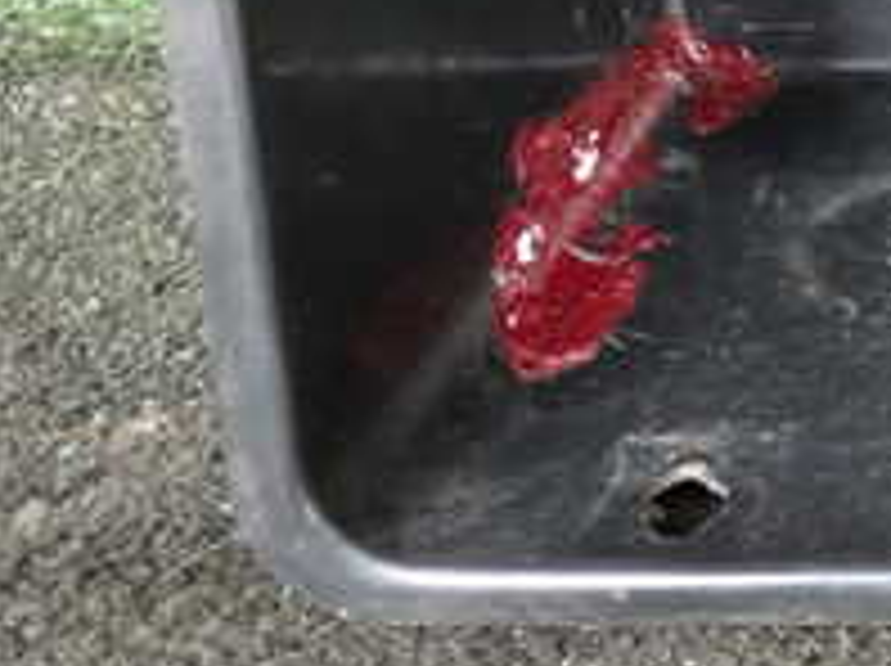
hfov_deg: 19.3
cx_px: 1264
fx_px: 2339
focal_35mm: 91
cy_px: 14
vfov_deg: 15.9
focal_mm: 5.4
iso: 320
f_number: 2.3
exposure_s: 1/30
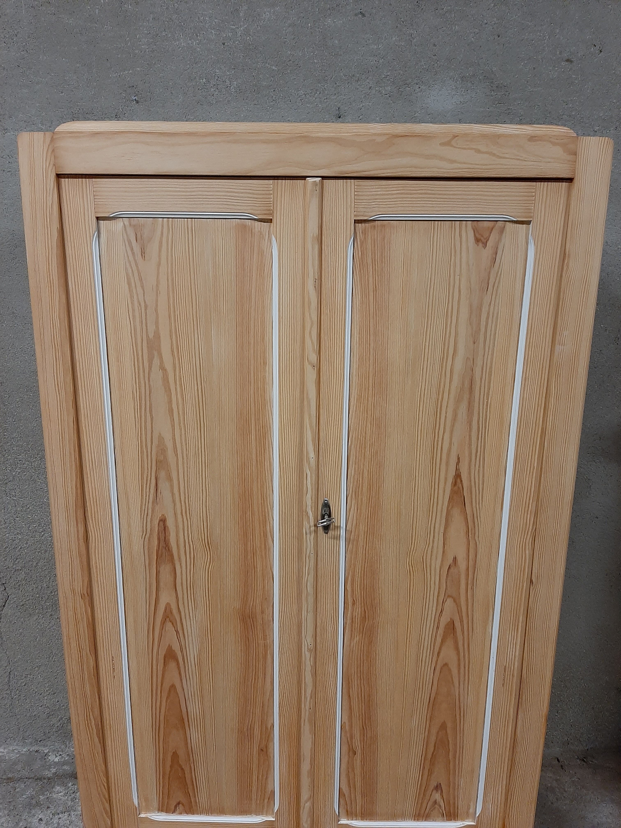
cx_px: 310
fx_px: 622
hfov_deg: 53.1
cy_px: 414
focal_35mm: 26
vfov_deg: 67.3
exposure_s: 1/50
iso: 200
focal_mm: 3.93
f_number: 1.7
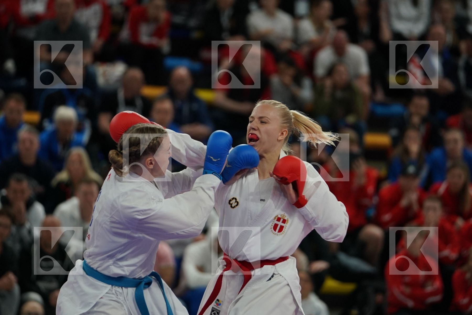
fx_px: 3933
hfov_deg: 6.9
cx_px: 236
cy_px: 158
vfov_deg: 4.6
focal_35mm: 300
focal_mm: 200
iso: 1600
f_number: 2.8
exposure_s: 1/1000
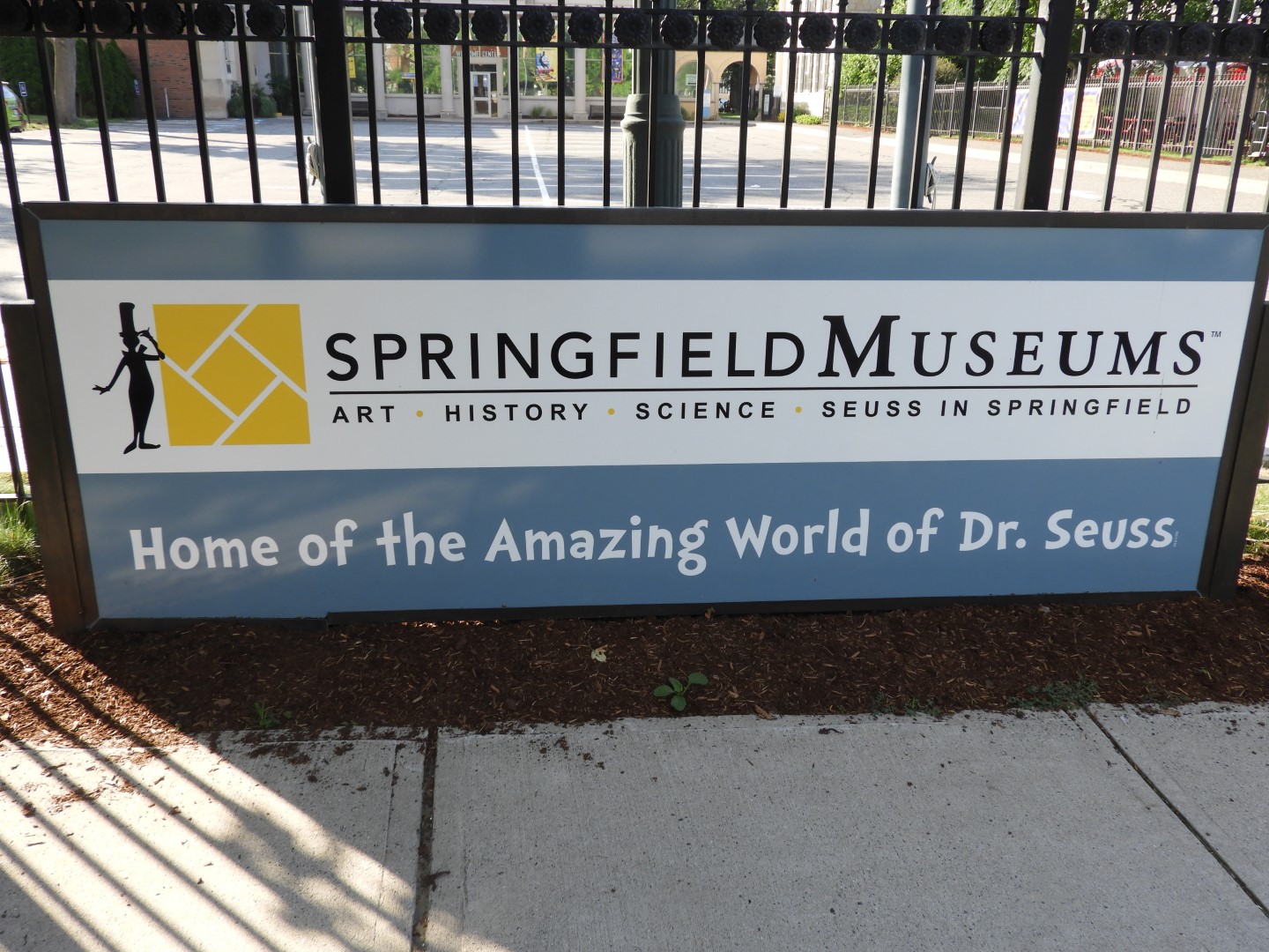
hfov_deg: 60.0
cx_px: 634
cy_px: 476
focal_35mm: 30
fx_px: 1100
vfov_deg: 46.8
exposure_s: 1/200
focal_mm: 5.4
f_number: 3.5
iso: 100
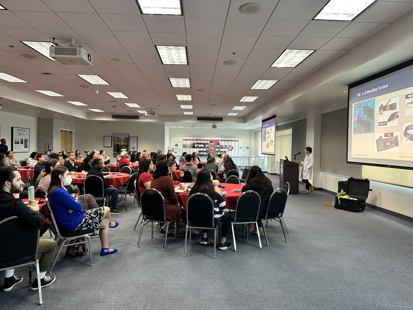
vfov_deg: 56.8
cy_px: 155
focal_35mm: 24
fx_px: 286
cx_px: 206
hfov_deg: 71.6
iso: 125
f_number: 1.78
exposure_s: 1/60
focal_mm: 6.86
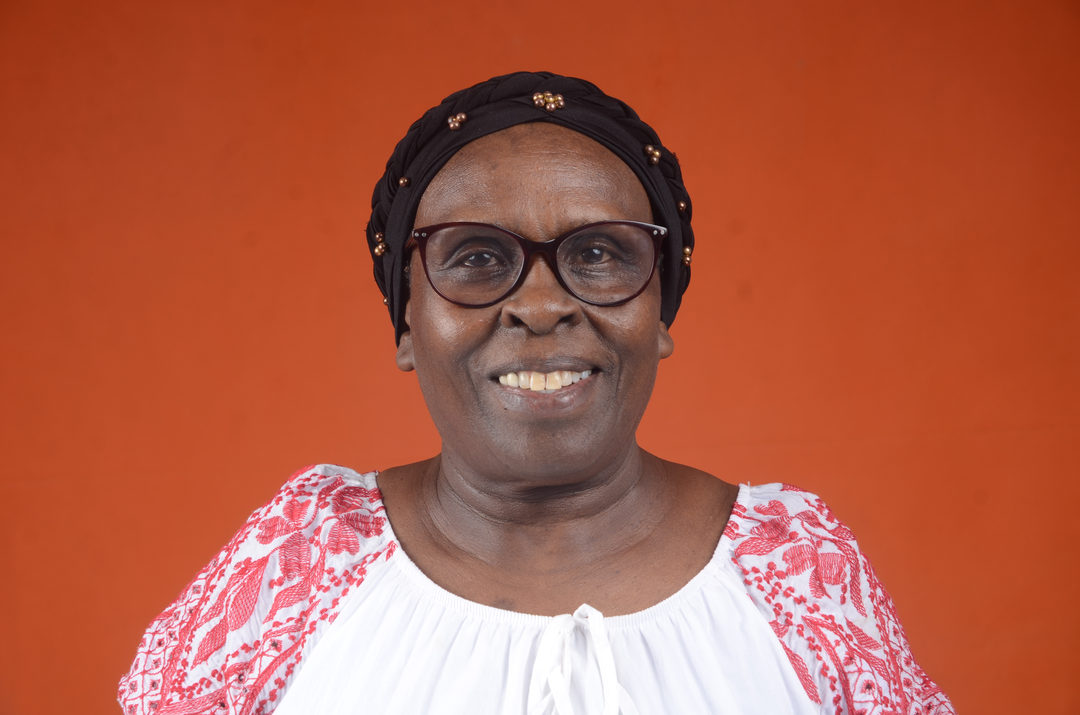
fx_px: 3143
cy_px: 358
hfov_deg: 19.5
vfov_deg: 13.0
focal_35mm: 105
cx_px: 540
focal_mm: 70
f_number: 9
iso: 100
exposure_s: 1/160
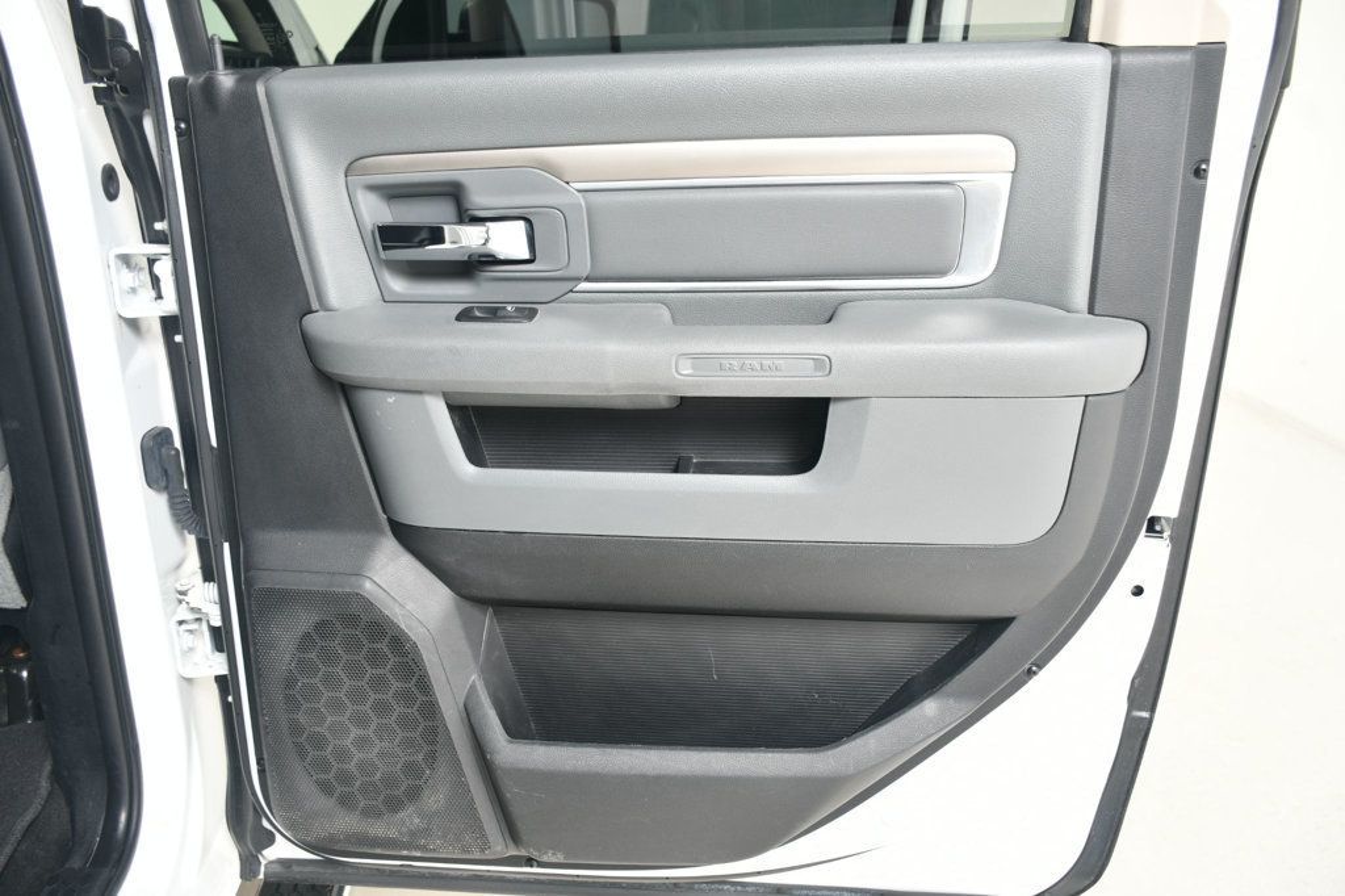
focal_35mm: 30
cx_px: 672
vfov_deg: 43.6
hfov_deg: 61.9
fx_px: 1120
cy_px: 448
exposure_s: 1/160
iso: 100
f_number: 3.5
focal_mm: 20
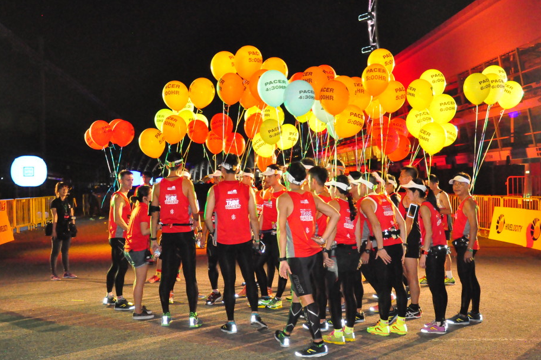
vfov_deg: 28.6
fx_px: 706
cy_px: 172
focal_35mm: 47
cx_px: 291
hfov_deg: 41.9
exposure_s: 1/80
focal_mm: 28
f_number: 4
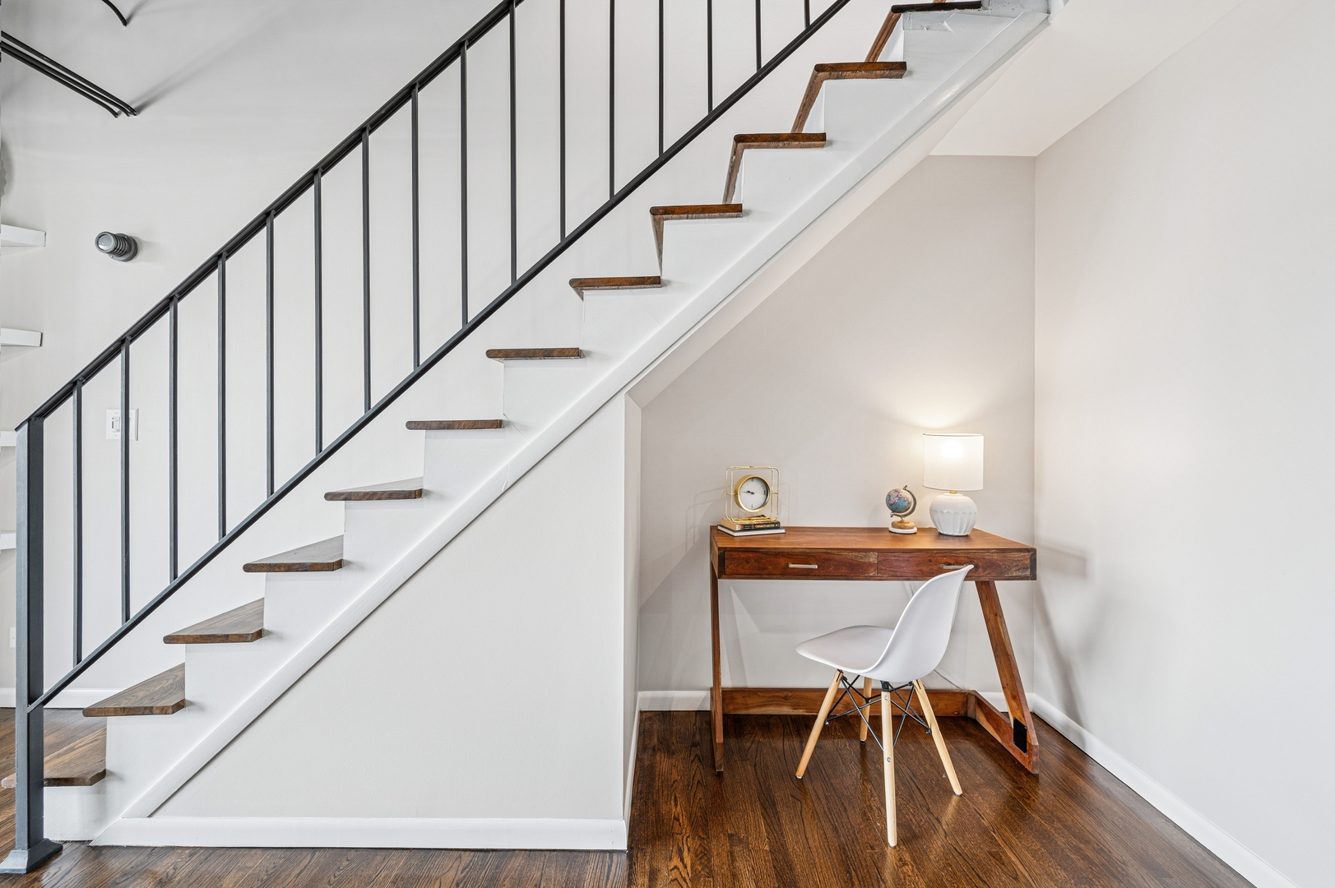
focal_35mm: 14
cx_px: 668
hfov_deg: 104.3
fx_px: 519
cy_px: 444
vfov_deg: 81.1
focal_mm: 14
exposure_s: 1/8
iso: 200
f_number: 9.5
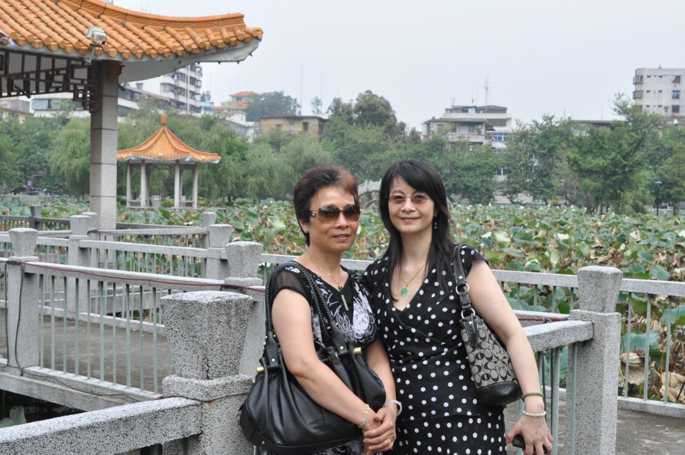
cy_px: 228
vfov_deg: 25.7
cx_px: 342
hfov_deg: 37.9
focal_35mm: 52
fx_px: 998
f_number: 10
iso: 200
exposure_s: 1/125
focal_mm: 35
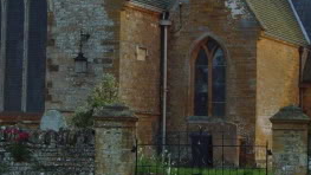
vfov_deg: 9.4
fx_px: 1064
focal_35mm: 129
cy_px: 73
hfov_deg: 16.6
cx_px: 189
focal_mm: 6.6
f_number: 3.5
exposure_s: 1/15
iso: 200
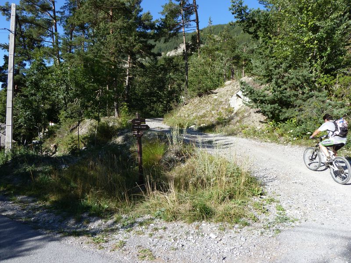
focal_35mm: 25
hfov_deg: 69.4
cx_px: 176
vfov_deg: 54.9
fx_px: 253
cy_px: 132
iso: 80
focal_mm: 4.1
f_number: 4
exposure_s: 1/320
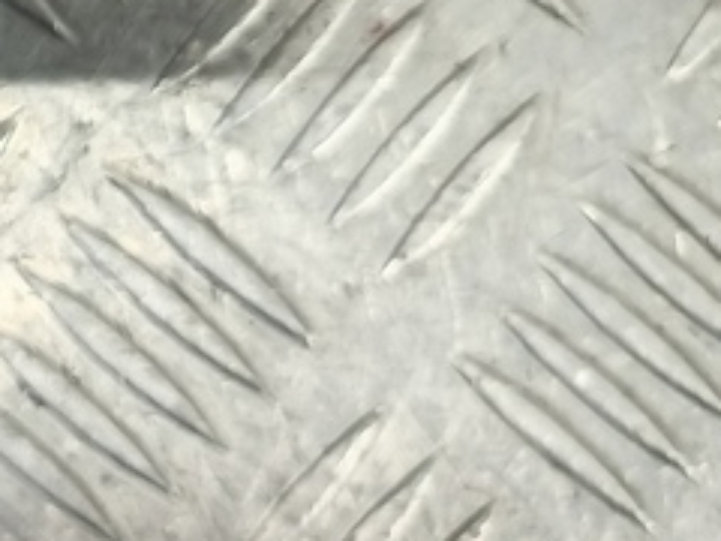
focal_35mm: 98
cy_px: -234
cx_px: -727
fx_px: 2041
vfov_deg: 14.2
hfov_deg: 15.7
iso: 116
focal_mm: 4.11
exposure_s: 1/50
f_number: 1.6
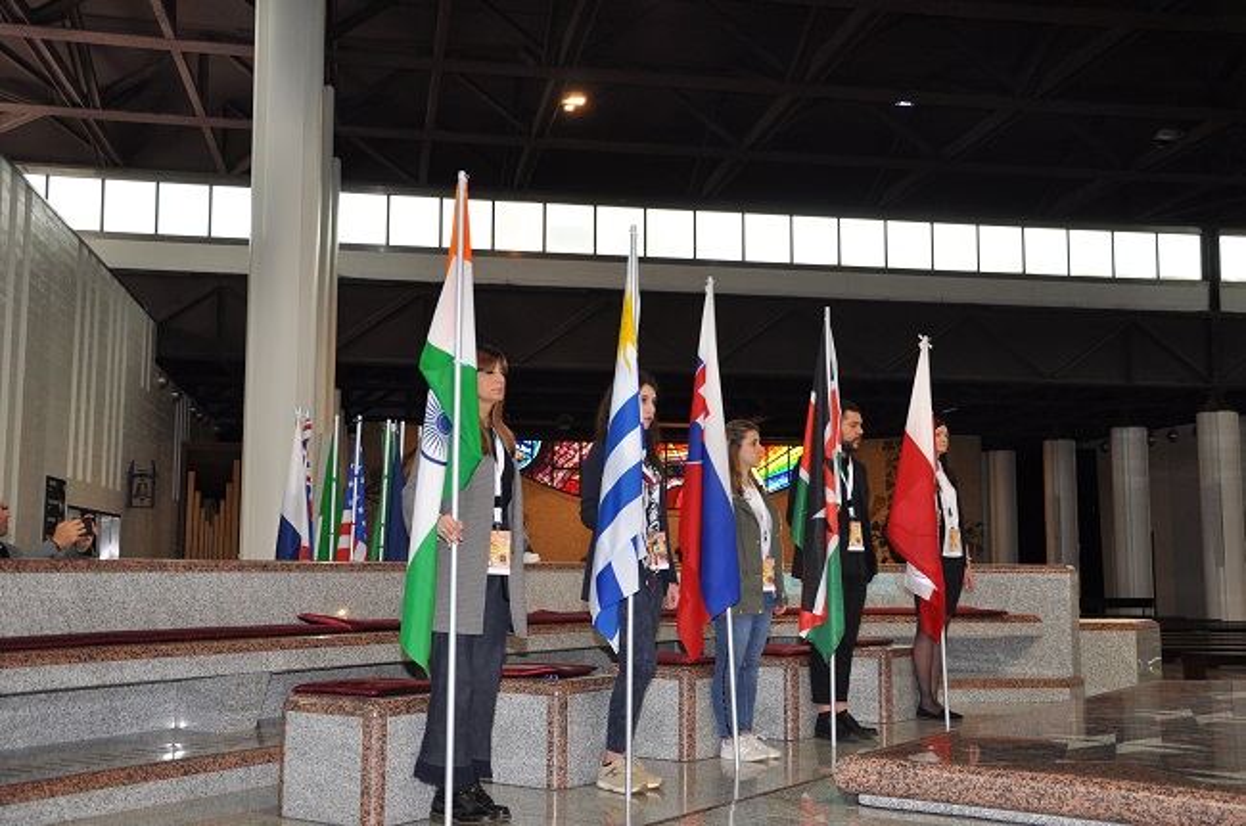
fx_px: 1347
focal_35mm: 39
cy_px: 413
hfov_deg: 49.6
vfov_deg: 34.1
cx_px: 623
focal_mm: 26
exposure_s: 1/60
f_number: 4
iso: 640
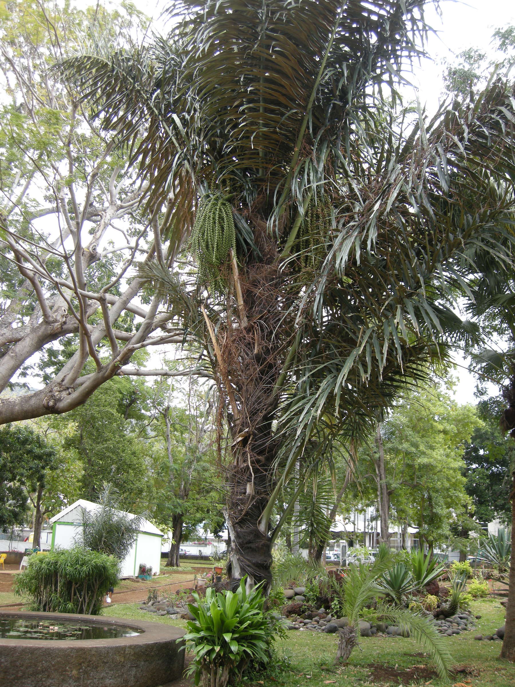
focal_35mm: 35
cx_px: 258
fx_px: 694
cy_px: 344
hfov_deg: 40.7
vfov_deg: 52.6
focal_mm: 7.5
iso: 64
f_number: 3.4
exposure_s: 1/92
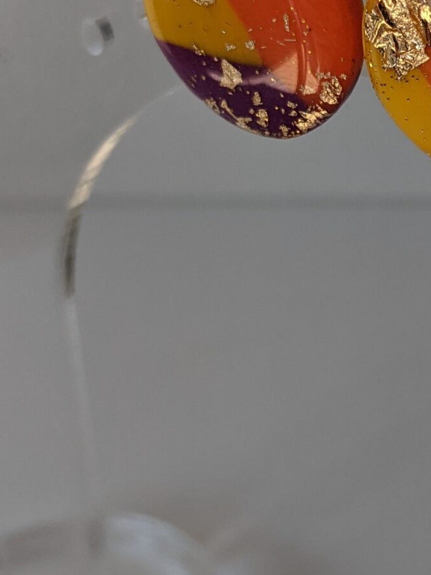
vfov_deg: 25.3
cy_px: 265
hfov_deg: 18.8
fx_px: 1279
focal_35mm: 77
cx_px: 393
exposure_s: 1/390
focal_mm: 4.44
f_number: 1.8
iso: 45
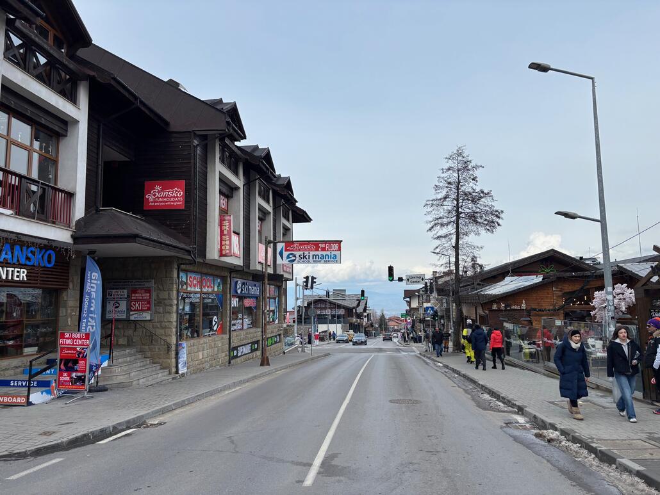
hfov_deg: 67.3
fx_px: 496
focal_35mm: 26
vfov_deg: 53.1
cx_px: 330
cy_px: 248
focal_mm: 5.96
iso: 50
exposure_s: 1/2933
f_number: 1.6
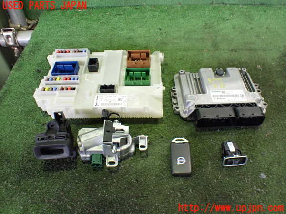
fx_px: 248
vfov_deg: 46.8
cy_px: 107
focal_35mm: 30
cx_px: 143
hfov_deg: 60.0
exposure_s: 1/50
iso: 800
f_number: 2.3
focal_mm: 5.4
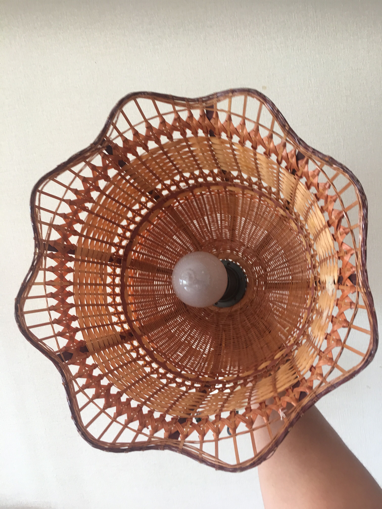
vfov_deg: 61.7
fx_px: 427
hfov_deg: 48.2
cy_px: 254
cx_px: 191
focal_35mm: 29
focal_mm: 4.15
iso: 40
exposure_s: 1/17
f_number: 2.2
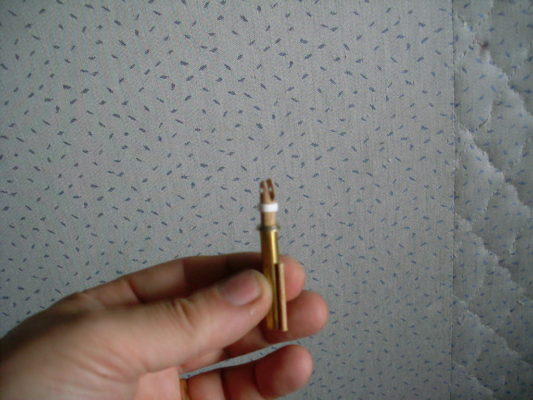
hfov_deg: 49.0
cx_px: 266
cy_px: 200
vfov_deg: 37.7
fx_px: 585
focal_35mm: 38
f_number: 3
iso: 200
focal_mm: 6.3
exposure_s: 1/20
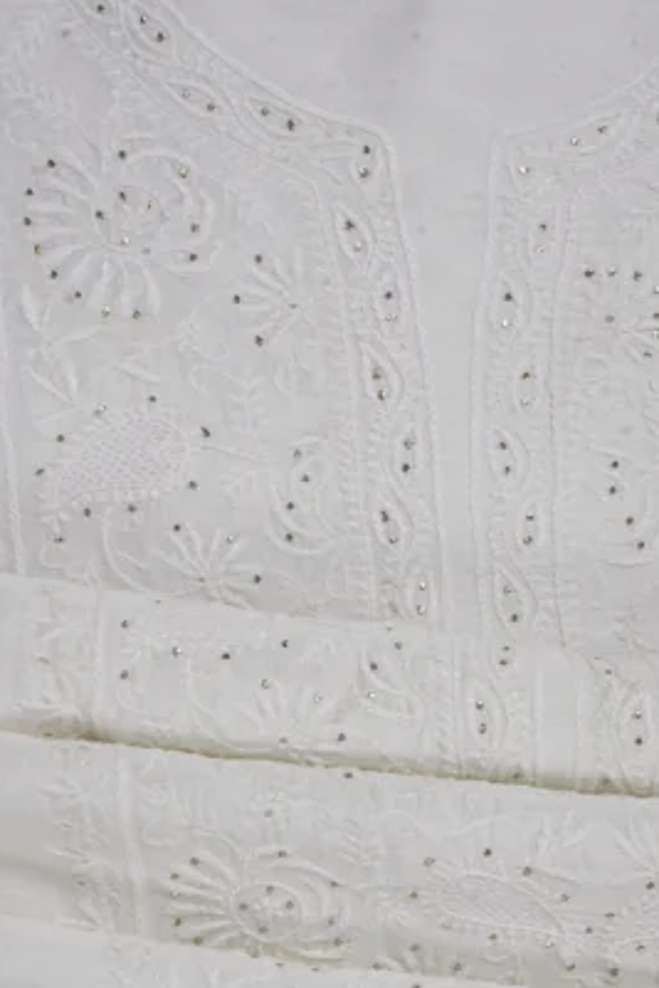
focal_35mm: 50
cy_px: 656
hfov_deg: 26.9
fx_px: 1372
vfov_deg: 39.1
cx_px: 434
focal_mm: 31
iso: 100
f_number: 18
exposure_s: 1/125
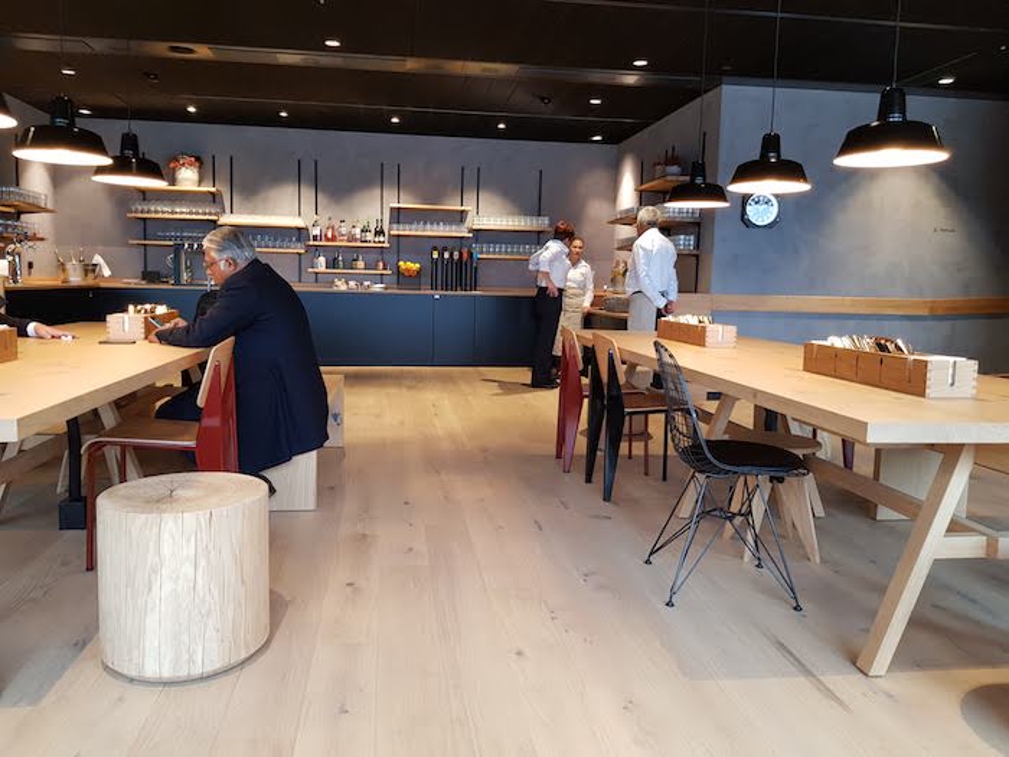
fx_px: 758
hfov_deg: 67.3
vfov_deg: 53.1
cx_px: 504
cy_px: 378
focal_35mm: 26
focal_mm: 4.2
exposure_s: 1/50
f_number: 1.7
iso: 100
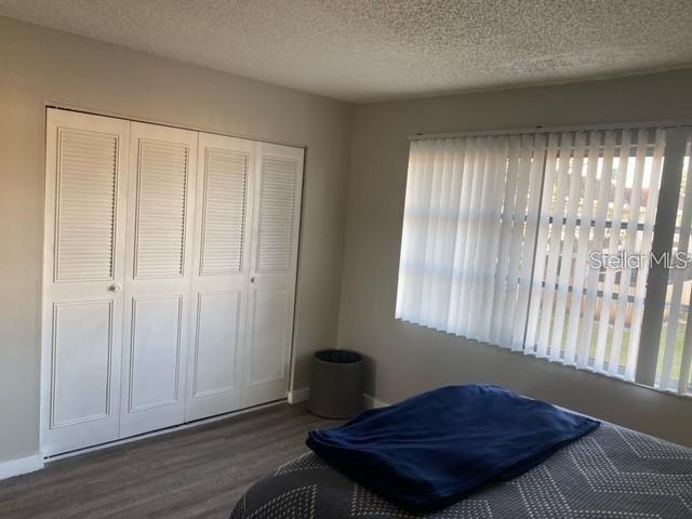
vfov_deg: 53.1
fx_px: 520
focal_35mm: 26
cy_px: 260
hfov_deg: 67.3
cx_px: 346
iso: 125
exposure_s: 1/120
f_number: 1.8
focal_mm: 4.25
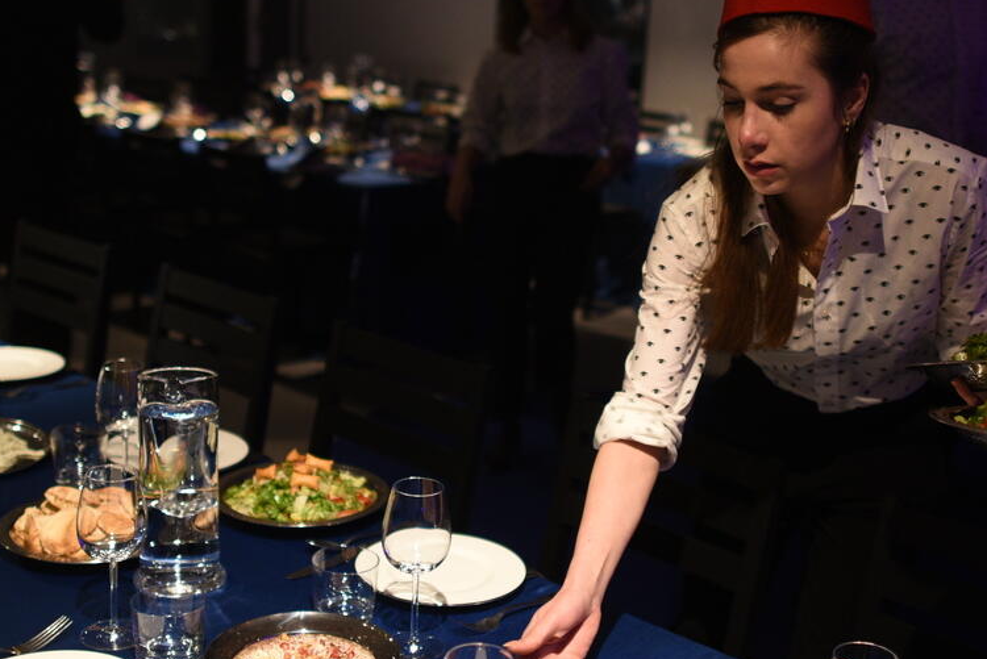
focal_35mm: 48
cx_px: 545
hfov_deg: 41.0
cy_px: 335
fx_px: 1317
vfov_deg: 28.1
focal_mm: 24
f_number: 1.8
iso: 640
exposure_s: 1/250
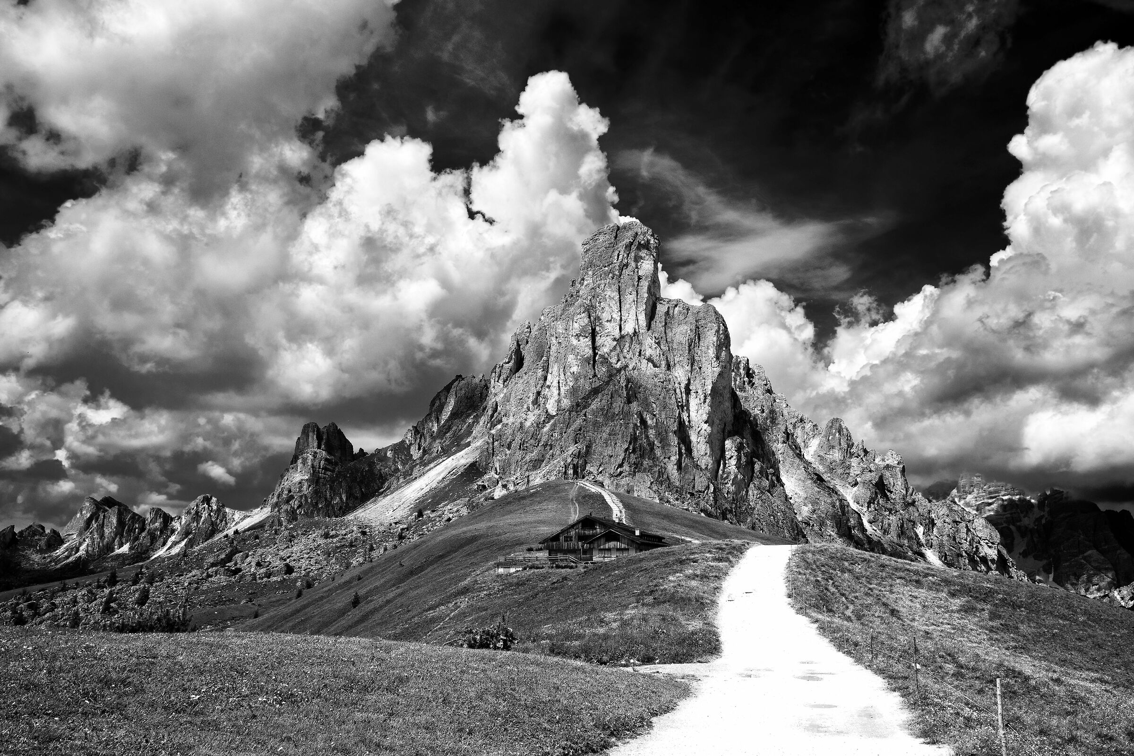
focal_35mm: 27
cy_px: 378
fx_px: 850
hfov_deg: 67.4
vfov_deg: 47.9
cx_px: 567
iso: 200
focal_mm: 18
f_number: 8
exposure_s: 1/900
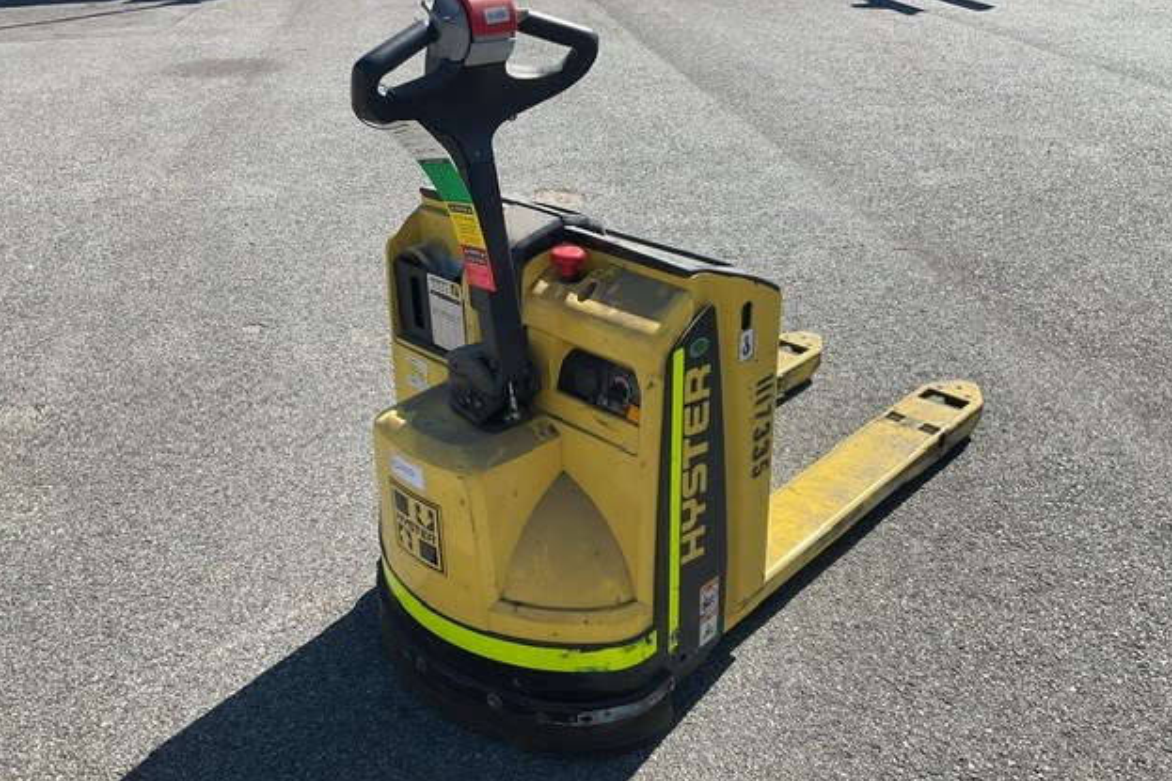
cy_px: 375
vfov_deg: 42.3
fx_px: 1009
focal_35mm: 31
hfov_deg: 60.3
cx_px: 593
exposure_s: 1/1534
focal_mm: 3
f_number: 1.8
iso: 16
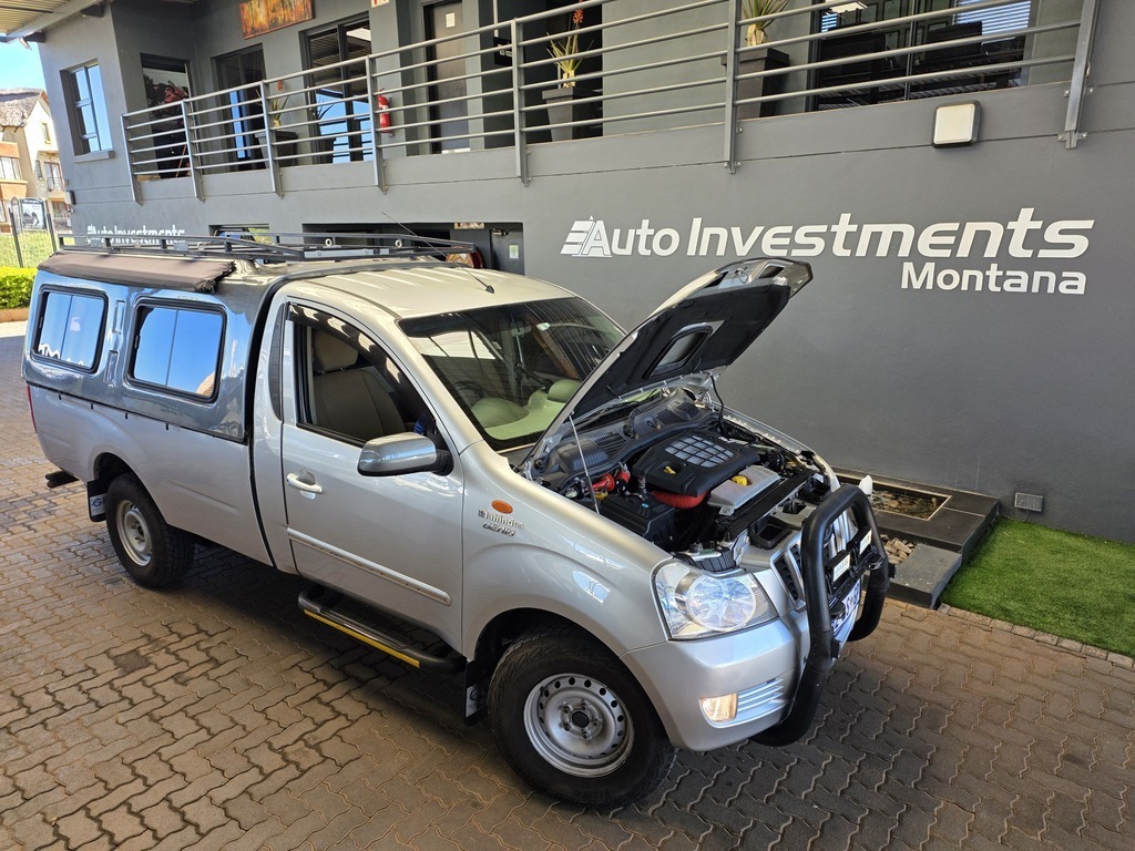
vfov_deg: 58.9
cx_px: 568
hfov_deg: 73.9
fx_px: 754
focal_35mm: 23
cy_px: 426
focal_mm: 6.25
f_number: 1.7
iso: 50
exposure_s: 1/180
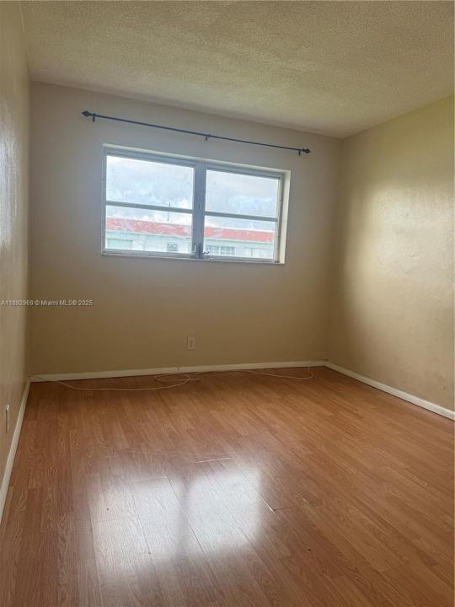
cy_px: 304
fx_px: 421
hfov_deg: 56.8
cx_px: 228
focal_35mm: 24
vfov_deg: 71.6
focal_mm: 6.76
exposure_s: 1/121
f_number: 1.78
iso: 100
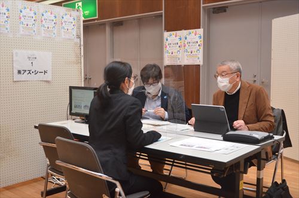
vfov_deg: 34.1
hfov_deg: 49.6
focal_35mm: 39
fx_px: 323
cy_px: 99
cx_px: 150
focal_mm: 26
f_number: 4.5
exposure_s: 1/320
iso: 3200
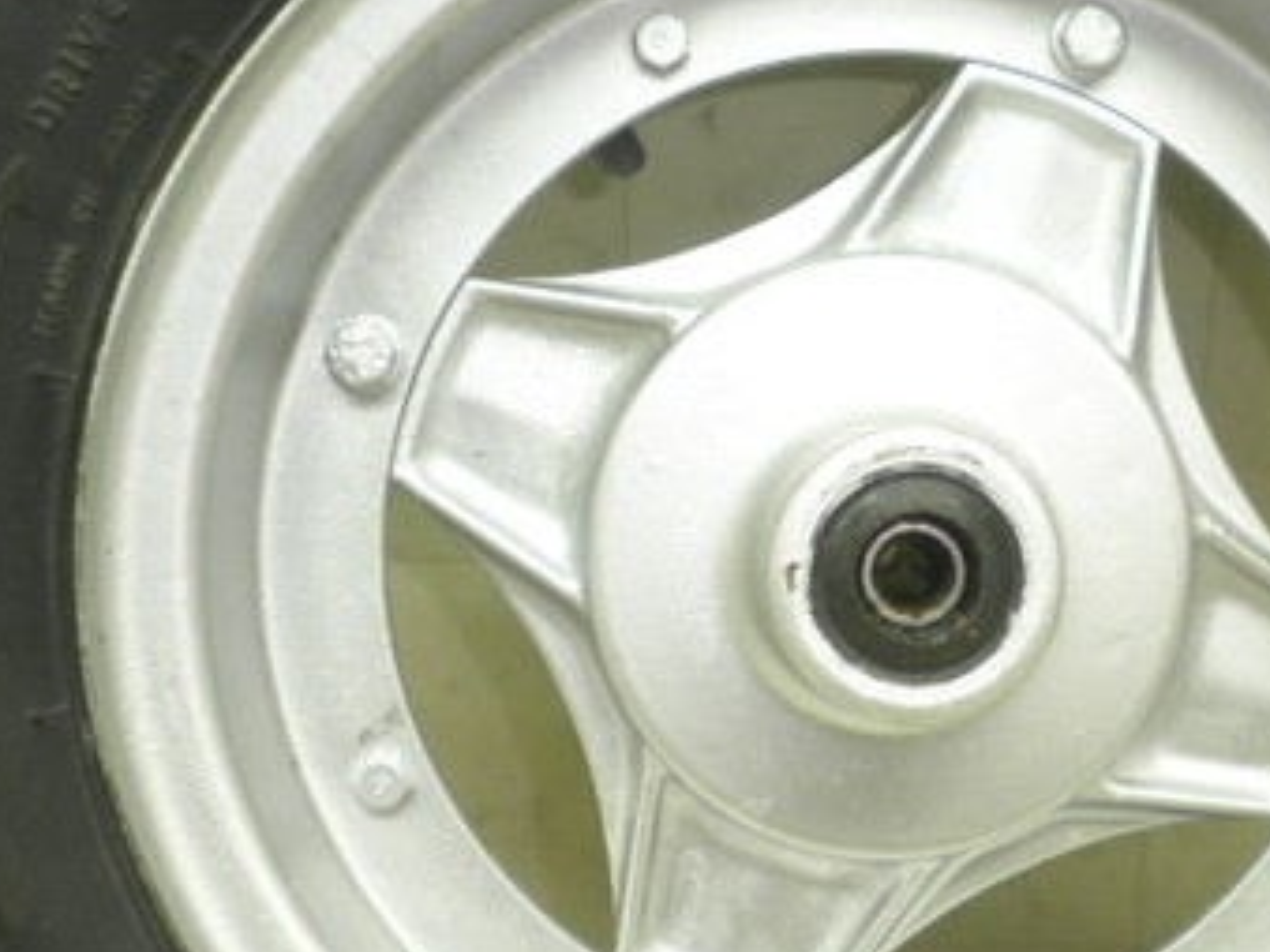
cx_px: 862
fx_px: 1687
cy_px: 558
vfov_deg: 31.4
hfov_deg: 40.7
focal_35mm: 46
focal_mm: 4.7
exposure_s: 1/30
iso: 125
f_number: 2.6
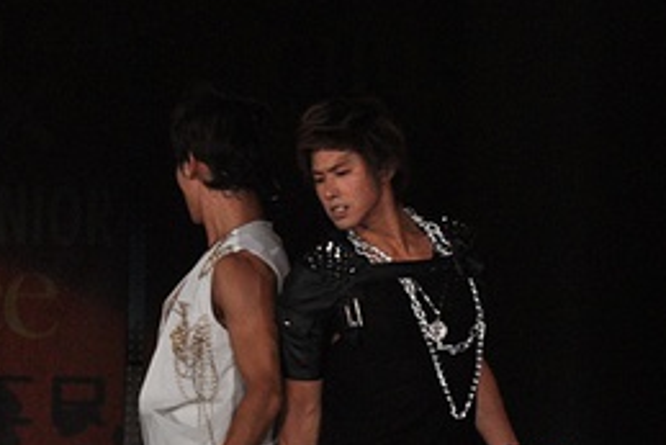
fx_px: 19287
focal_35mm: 1042
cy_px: 453
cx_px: 36
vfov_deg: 1.3
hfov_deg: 2.0
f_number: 5.6
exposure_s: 1/250
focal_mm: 300
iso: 1000
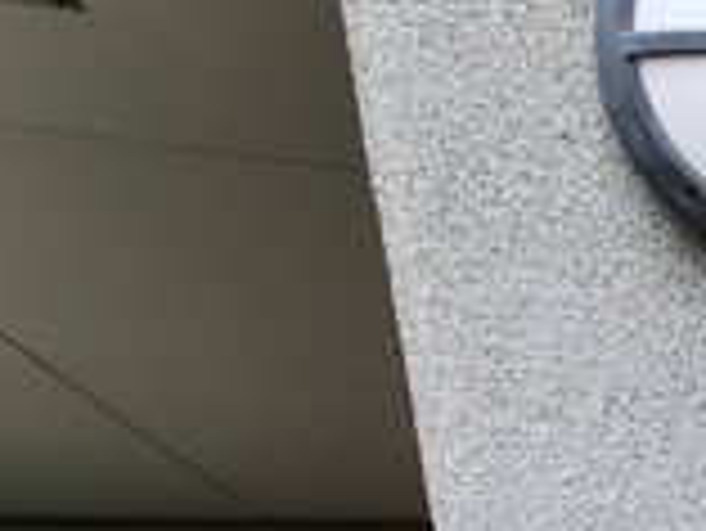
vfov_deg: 20.1
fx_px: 1184
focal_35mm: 58
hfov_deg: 19.7
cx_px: 1381
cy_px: 889
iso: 50
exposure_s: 1/411
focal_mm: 2.2
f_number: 2.2
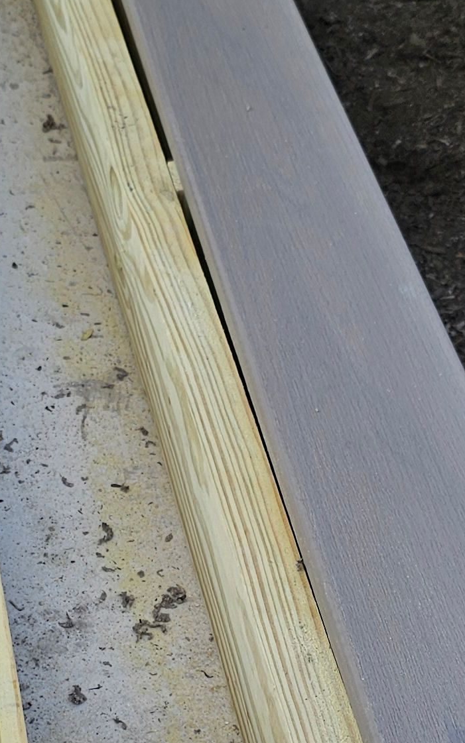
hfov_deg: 15.0
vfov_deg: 23.3
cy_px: 642
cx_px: 254
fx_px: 1763
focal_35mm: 87
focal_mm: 6.3
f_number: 1.7
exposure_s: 1/152
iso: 10
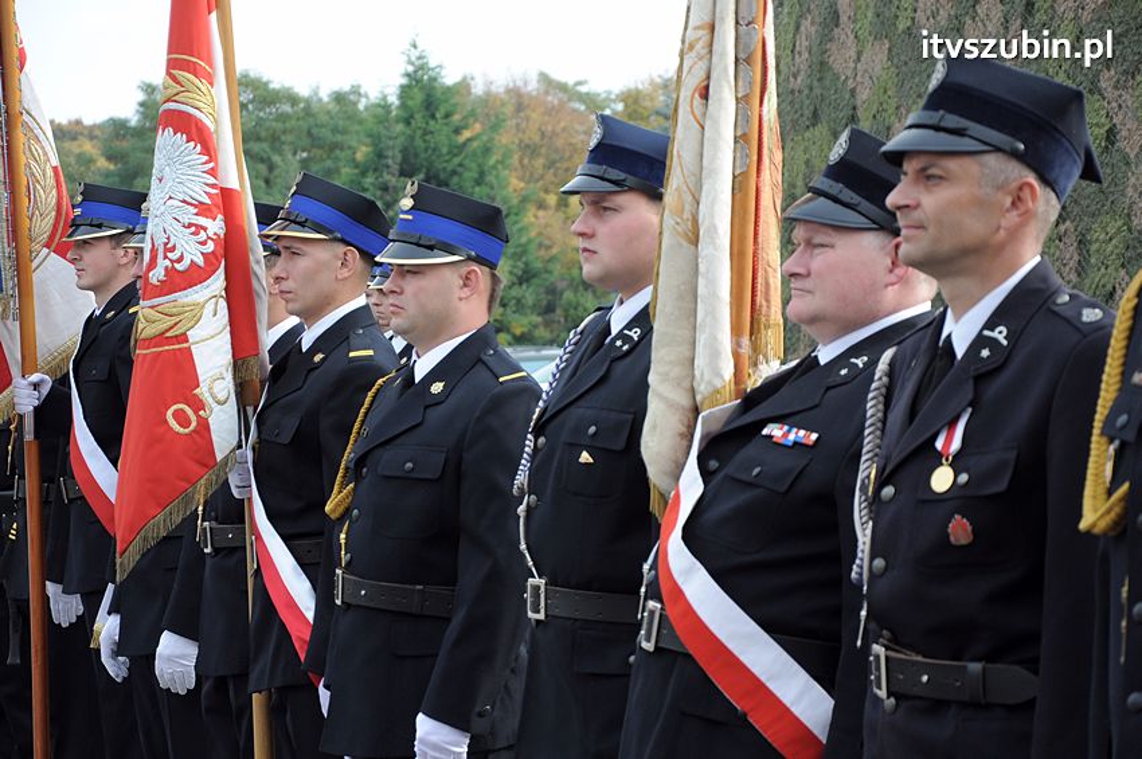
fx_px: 3565
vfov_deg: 12.2
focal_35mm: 112
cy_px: 380
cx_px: 571
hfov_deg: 18.2
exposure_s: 1/500
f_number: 5.6
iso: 500
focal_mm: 75
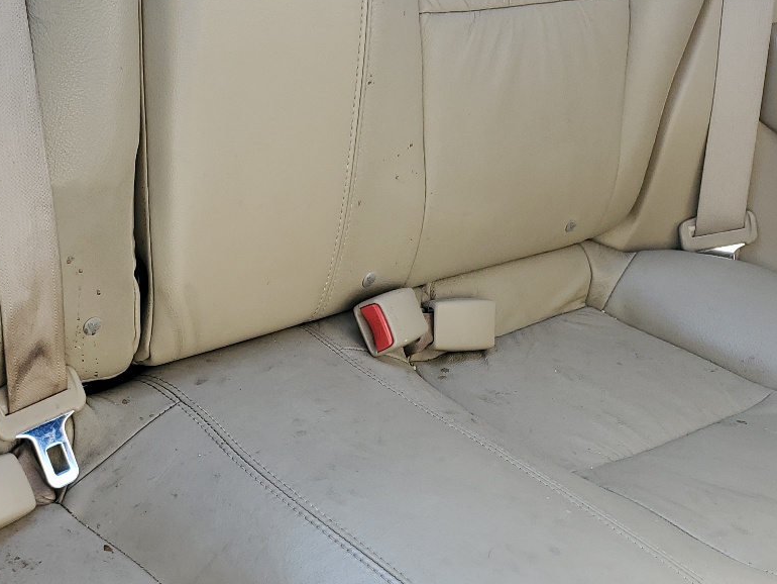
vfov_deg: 26.7
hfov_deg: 35.2
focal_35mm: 54
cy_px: 430
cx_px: 261
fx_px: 1212
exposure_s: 1/127
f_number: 1.5
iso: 50
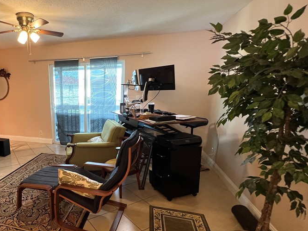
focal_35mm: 20
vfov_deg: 65.7
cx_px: 83
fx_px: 178
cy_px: 129
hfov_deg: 76.7
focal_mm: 1.57
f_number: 1.8
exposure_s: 1/60
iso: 320
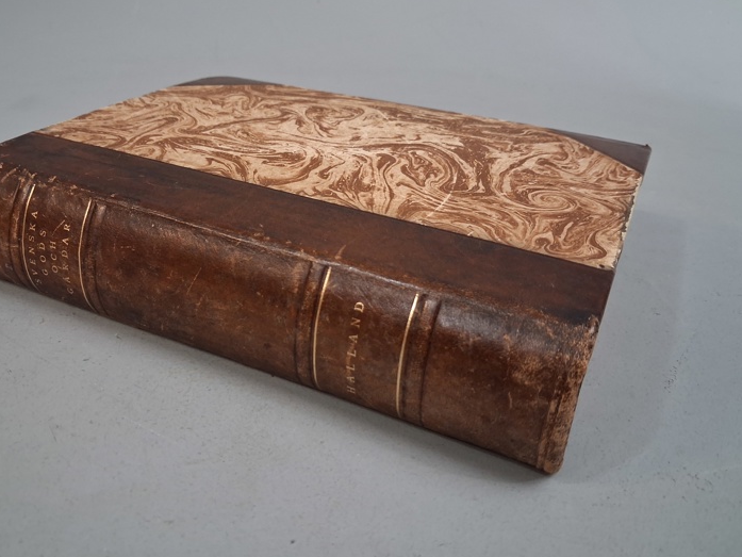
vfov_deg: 45.4
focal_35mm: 31
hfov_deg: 58.1
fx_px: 665
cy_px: 253
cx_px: 320
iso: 320
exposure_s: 1/50
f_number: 1.8
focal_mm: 4
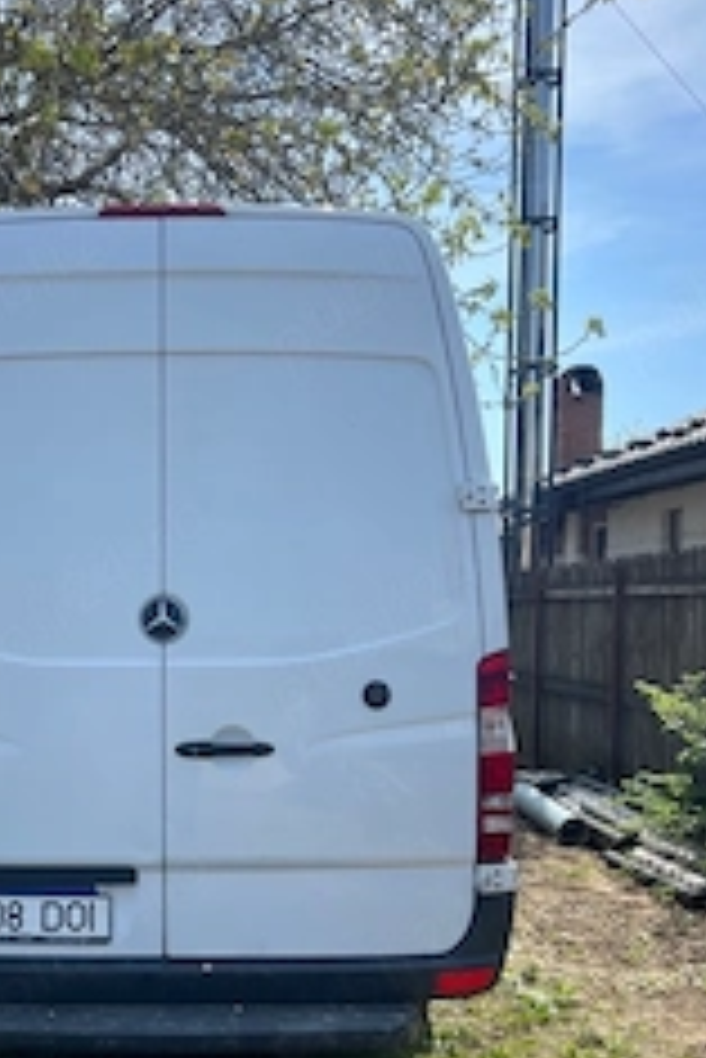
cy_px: 662
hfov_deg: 28.7
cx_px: 153
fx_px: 1351
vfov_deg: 42.4
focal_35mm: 46
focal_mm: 5.7
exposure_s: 1/3257
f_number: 1.5
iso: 50
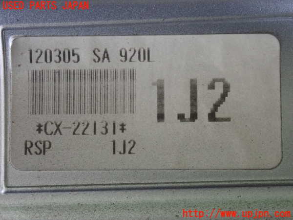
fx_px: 846
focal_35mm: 100
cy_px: 110
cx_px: 146
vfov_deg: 14.8
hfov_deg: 19.6
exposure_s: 1/125
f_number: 4.9
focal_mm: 18
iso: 1250
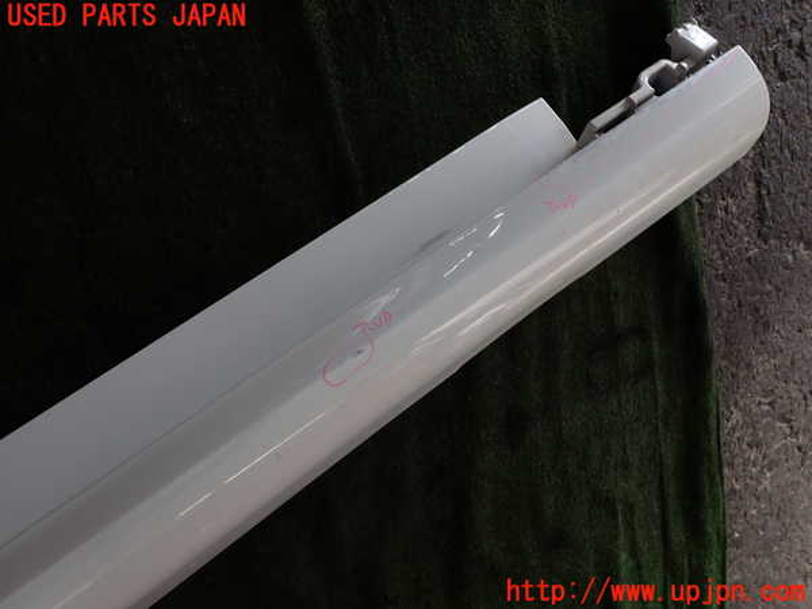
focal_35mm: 25
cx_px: 406
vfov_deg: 54.9
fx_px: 586
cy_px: 304
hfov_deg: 69.4
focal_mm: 4.5
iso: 100
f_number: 2.8
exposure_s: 1/60
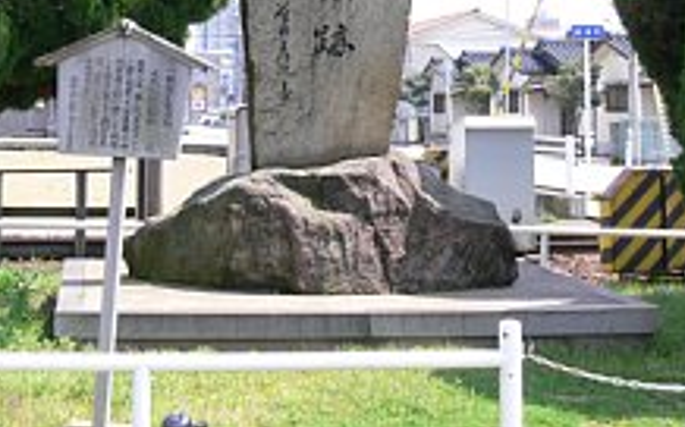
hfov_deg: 29.9
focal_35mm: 68
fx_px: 1269
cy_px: -38
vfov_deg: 18.4
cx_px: 214
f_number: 5
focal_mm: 7.4
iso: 80
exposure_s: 1/100
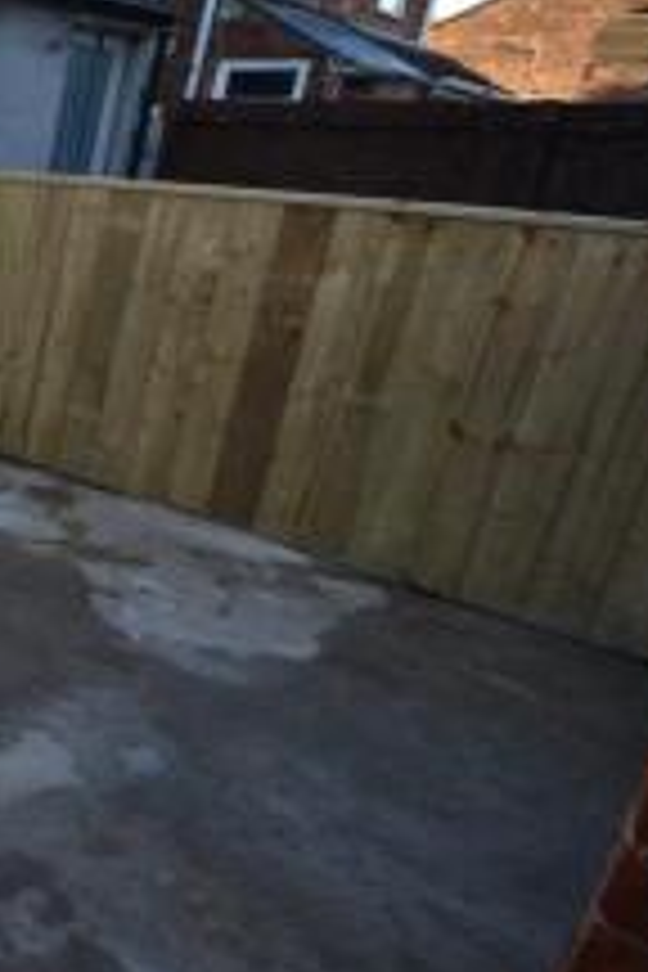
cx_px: -374
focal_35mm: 33
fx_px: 891
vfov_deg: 57.0
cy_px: 412
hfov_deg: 26.2
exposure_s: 1/125
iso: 280
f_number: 5.6
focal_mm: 10
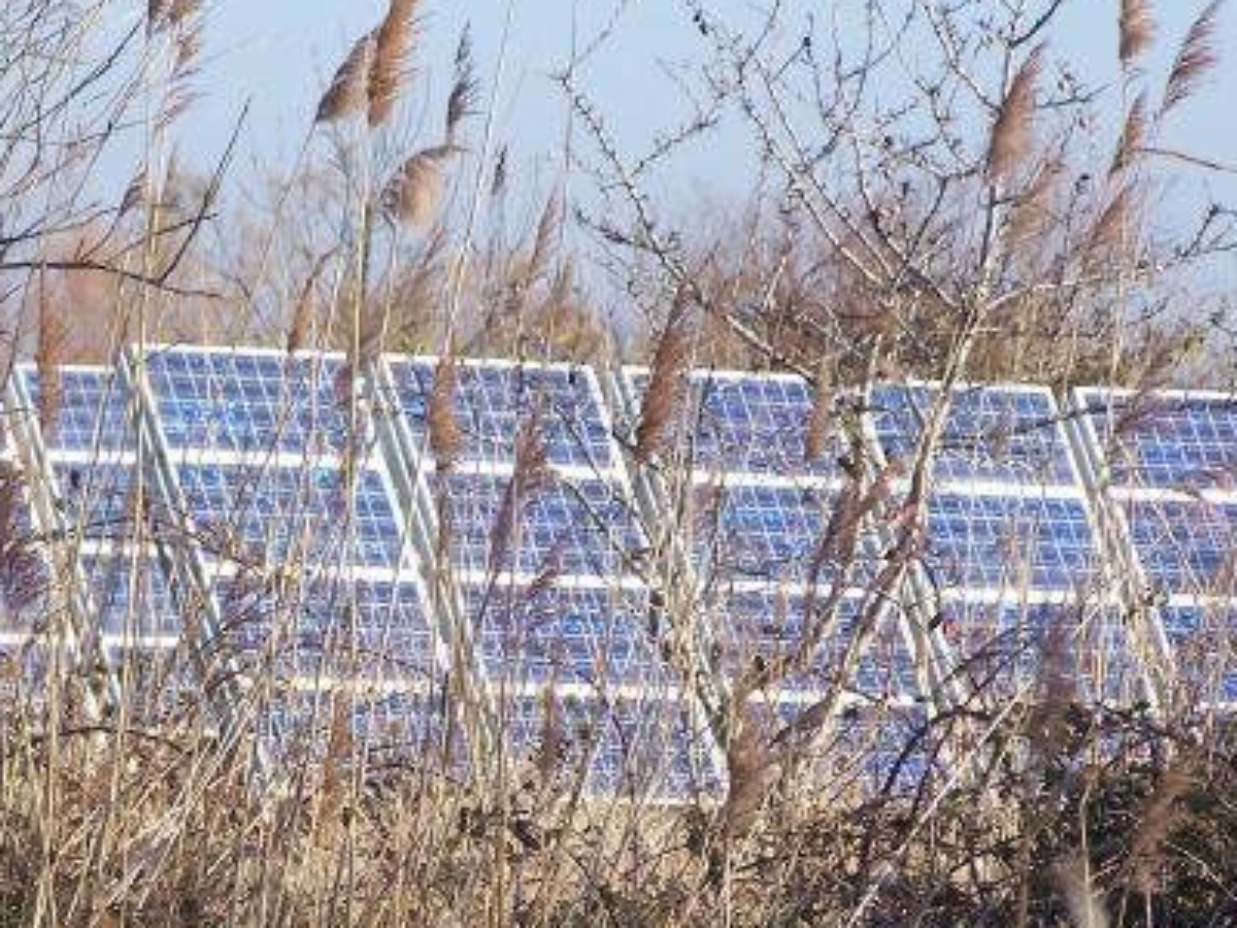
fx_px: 12078
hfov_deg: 5.9
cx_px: 374
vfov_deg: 4.4
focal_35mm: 338
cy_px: 659
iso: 64
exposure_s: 1/500
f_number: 3.3
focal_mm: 28
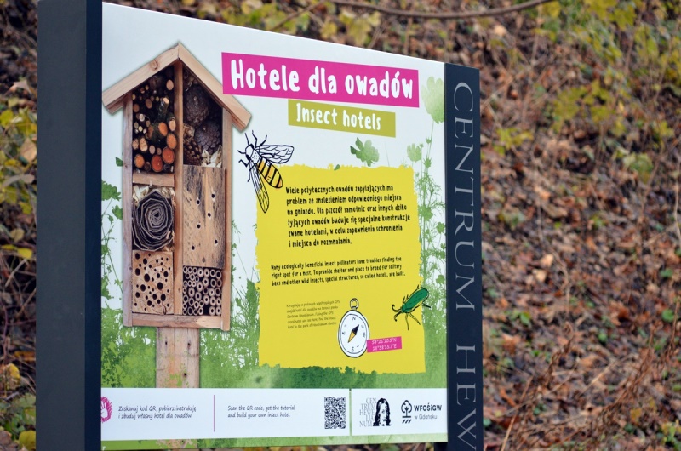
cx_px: 340
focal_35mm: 117
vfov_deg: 11.7
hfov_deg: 17.5
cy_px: 226
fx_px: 2209
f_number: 4
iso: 1000
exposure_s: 1/125
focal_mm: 78
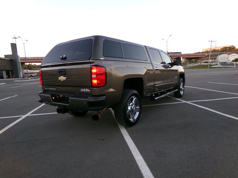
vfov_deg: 56.8
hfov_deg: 71.6
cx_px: 119
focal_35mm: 24
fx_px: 165
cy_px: 89
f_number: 3.7
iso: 100
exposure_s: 1/38
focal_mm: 4.3
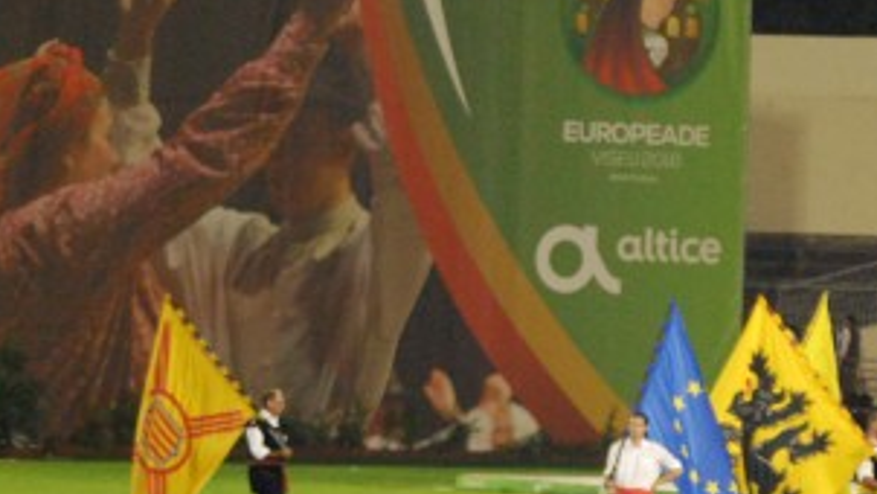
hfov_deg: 6.0
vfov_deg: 3.4
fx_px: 8350
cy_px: 74
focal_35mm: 359
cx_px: 735
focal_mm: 86
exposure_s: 1/60
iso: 1600
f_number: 4.5
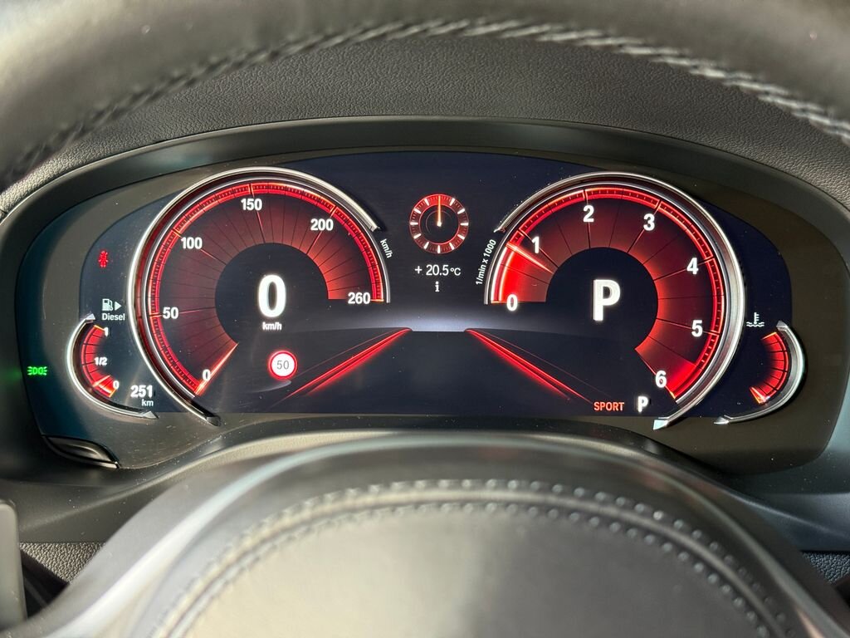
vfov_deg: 30.3
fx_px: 1179
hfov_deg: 39.7
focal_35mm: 48
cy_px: 319
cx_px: 425
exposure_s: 1/40
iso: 320
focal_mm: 6.76
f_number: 1.78
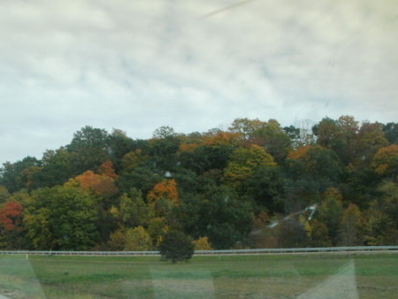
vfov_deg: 30.1
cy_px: 198
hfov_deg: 39.3
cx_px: 143
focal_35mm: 48
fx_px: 552
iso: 400
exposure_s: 1/1000
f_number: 5.6
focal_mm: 6.3
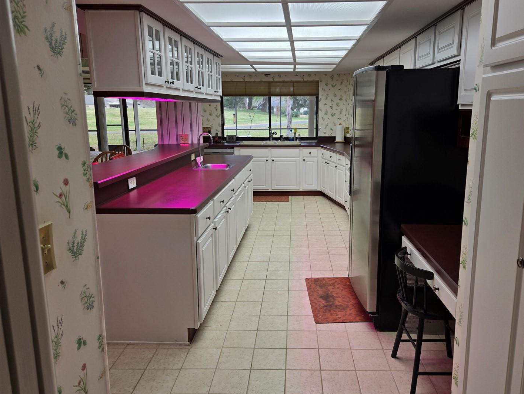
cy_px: 187
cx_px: 295
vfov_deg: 53.1
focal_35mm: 26
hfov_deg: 67.0
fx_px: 394
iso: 40
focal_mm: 5.4
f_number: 1.8
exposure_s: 1/120
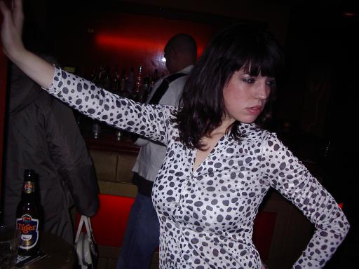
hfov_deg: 49.0
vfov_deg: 37.7
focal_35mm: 38
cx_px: 180
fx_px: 394
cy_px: 134
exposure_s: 1/60
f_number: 2.6
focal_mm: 5.8
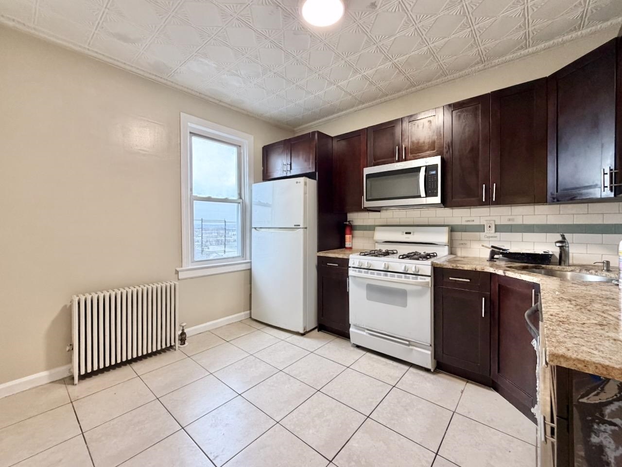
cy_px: 234
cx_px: 311
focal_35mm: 14
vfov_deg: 85.7
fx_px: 252
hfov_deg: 102.1
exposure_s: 1/120
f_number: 2.2
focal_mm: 2.22
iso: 320
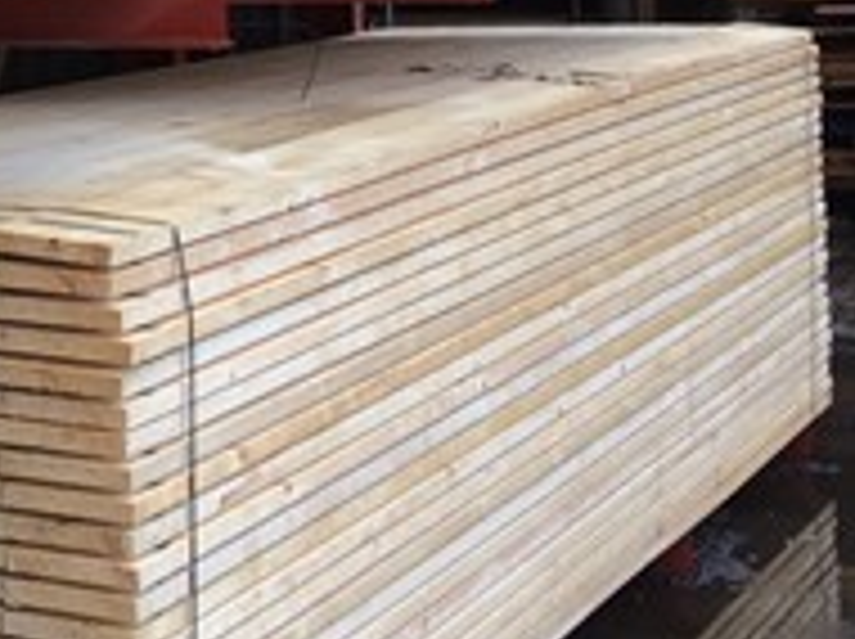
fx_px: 2640
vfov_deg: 13.6
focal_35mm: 107
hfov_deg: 16.3
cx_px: -536
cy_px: -34
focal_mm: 4.15
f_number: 2.2
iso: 40
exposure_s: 1/50
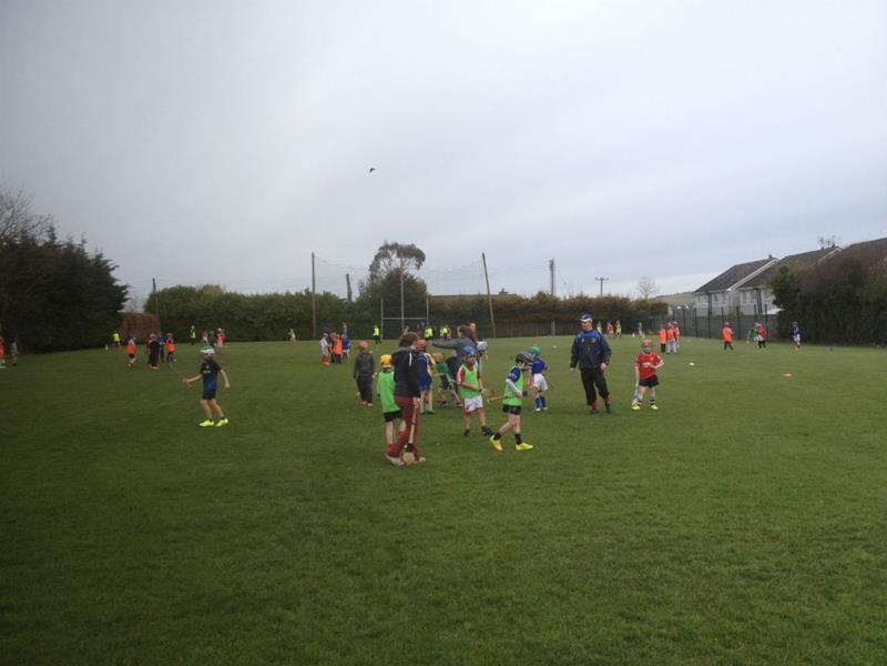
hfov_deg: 52.6
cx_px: 444
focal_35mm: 35
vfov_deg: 40.7
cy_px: 333
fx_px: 897
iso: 50
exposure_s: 1/563
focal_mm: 4.28
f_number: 2.4
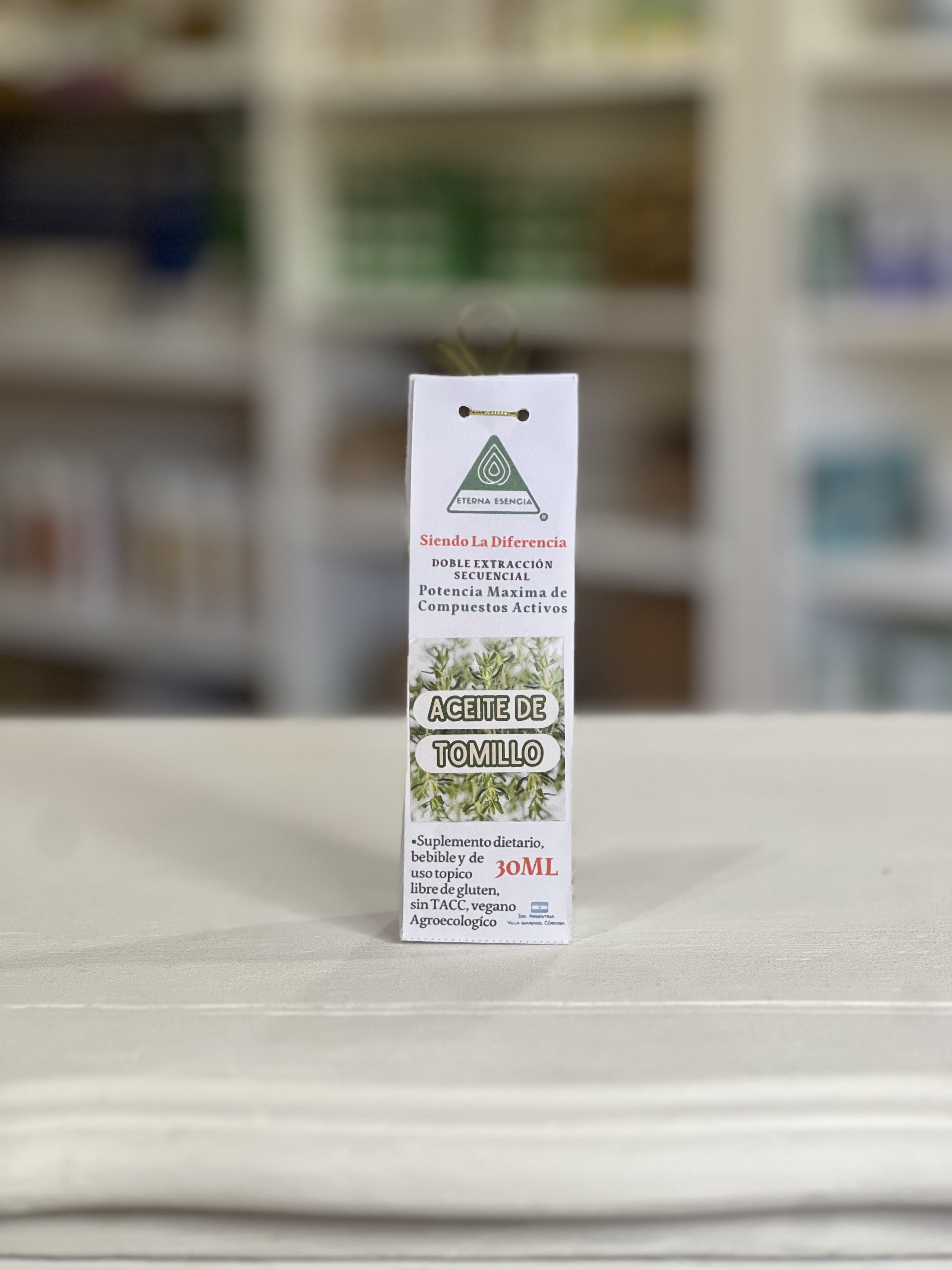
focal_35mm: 77
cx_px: 476
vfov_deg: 25.3
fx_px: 2824
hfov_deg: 19.1
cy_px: 635
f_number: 2.8
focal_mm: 9
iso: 250
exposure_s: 1/65
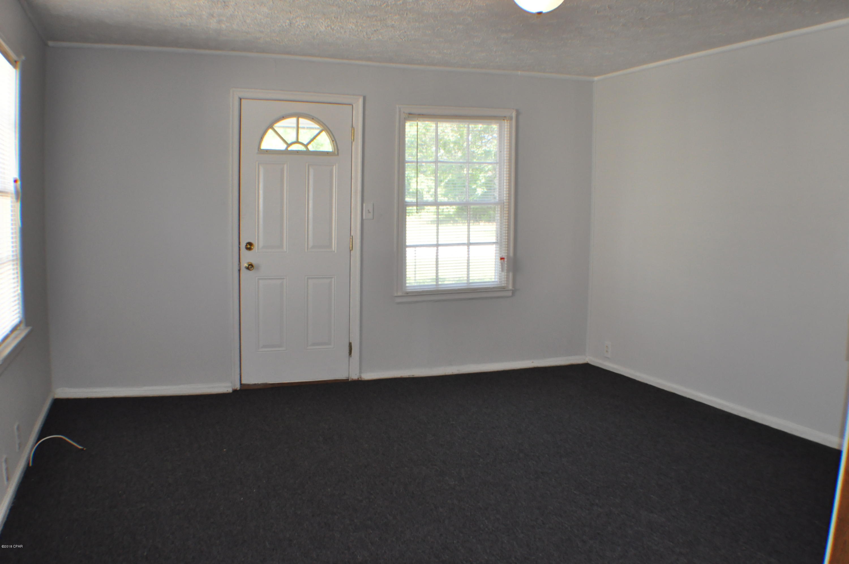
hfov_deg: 49.6
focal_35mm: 39
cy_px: 282
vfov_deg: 34.1
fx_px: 919
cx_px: 424
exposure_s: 1/60
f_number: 8
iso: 1000
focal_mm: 26
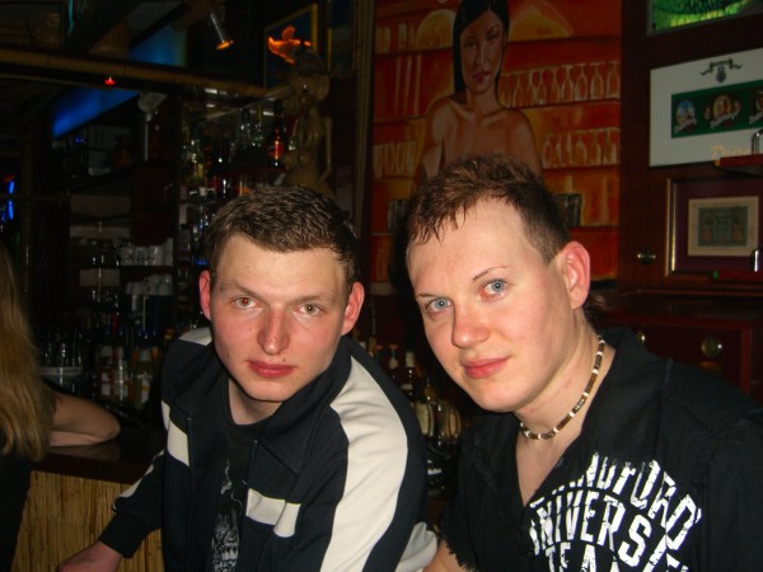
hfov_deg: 49.0
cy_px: 286
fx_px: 838
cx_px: 382
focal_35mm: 38
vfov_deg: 37.7
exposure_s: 1/60
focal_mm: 7.9
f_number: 2.8
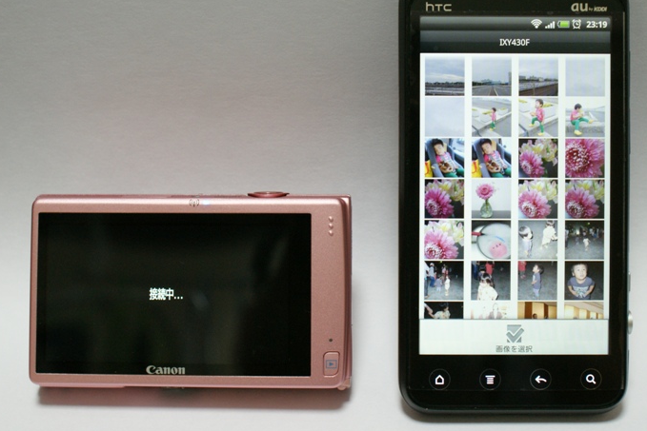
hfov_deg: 37.5
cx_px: 337
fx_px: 953
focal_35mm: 53
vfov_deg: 25.5
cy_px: 187
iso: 400
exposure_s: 1/20
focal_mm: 30
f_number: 5
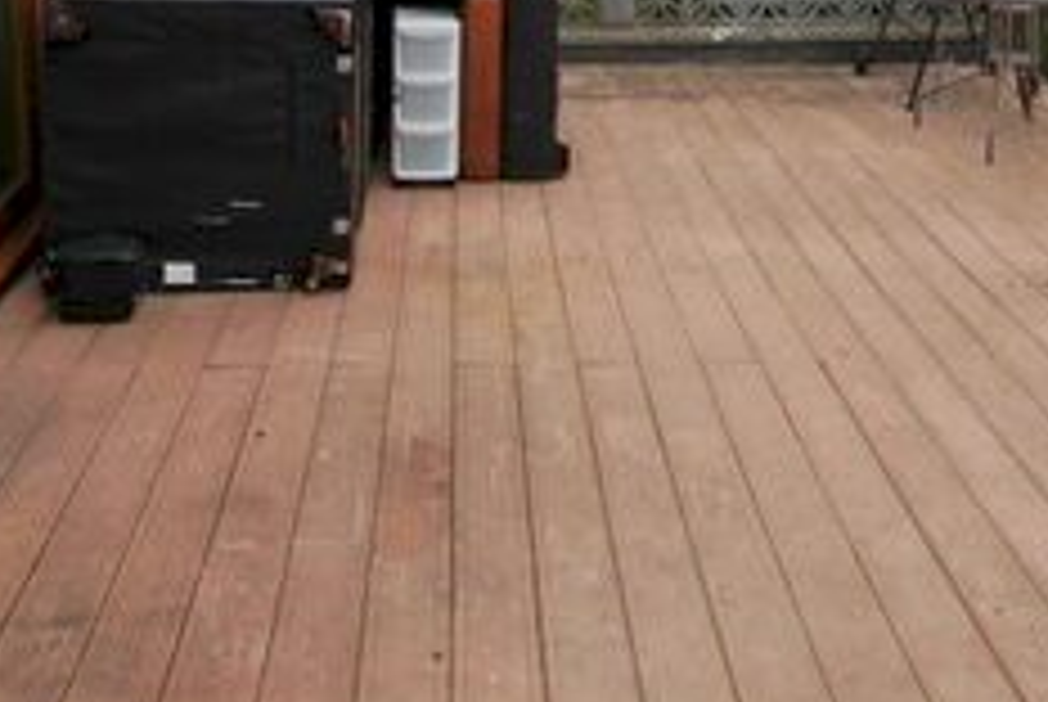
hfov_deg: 43.5
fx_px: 1312
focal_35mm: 45
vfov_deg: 26.7
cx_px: 553
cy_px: -130
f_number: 7.1
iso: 100
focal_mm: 10
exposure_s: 1/200
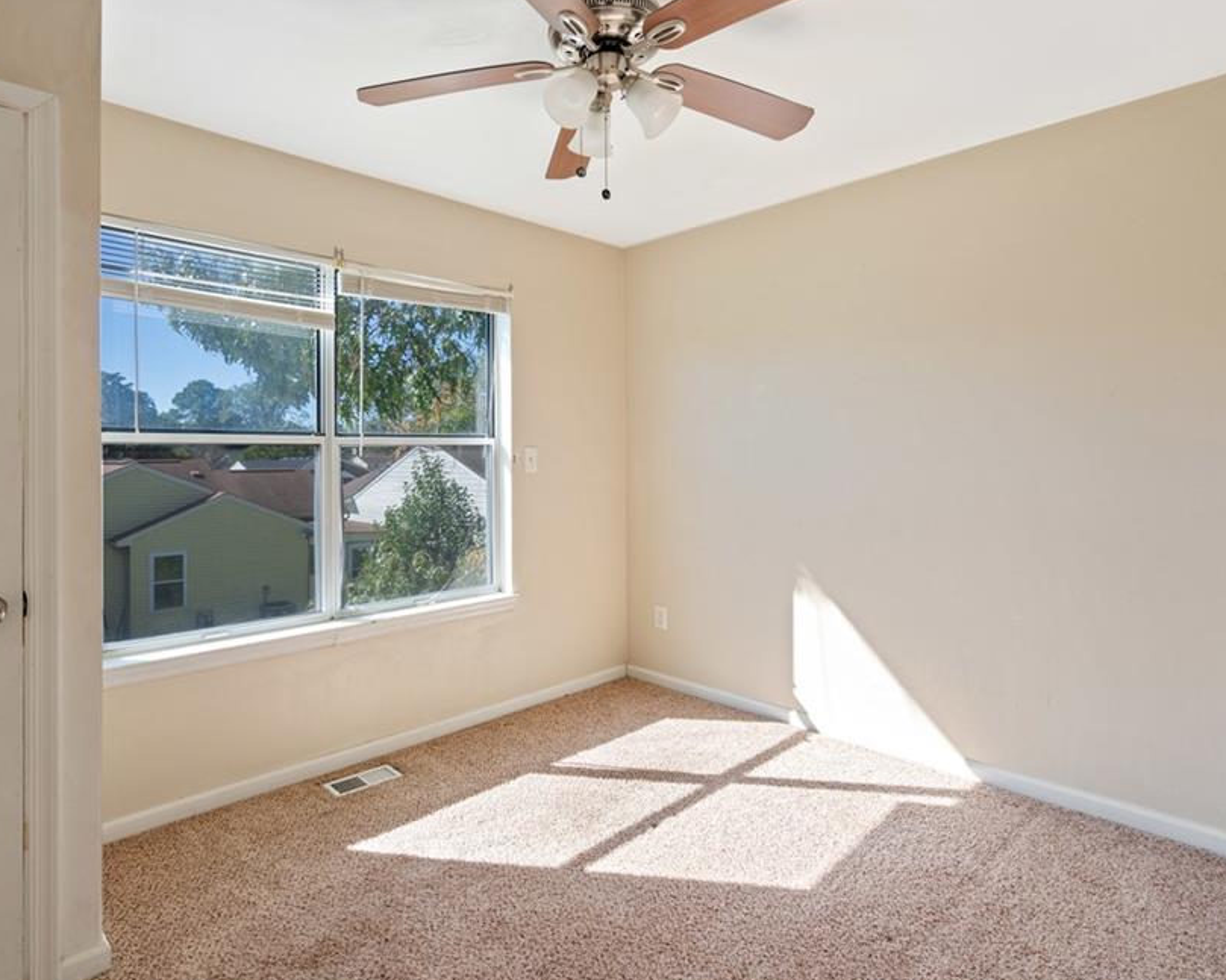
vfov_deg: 70.8
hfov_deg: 82.9
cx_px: 538
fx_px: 689
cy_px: 477
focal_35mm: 19
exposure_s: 1/30
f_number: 8
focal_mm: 16
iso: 400
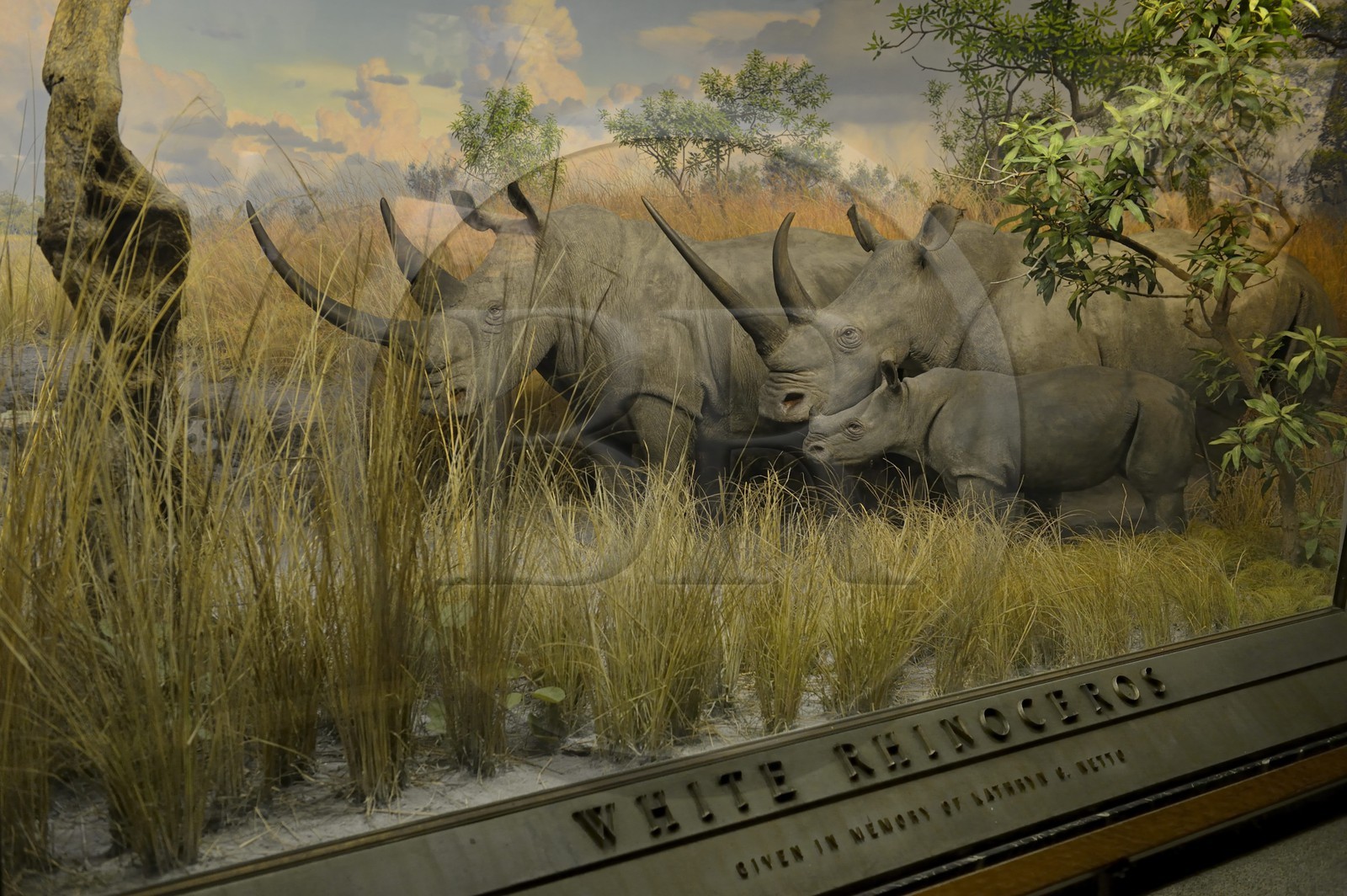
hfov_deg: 54.5
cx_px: 674
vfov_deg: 37.8
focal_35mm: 35
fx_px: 1308
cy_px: 448
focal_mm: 35
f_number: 3.5
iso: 1600
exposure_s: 1/40
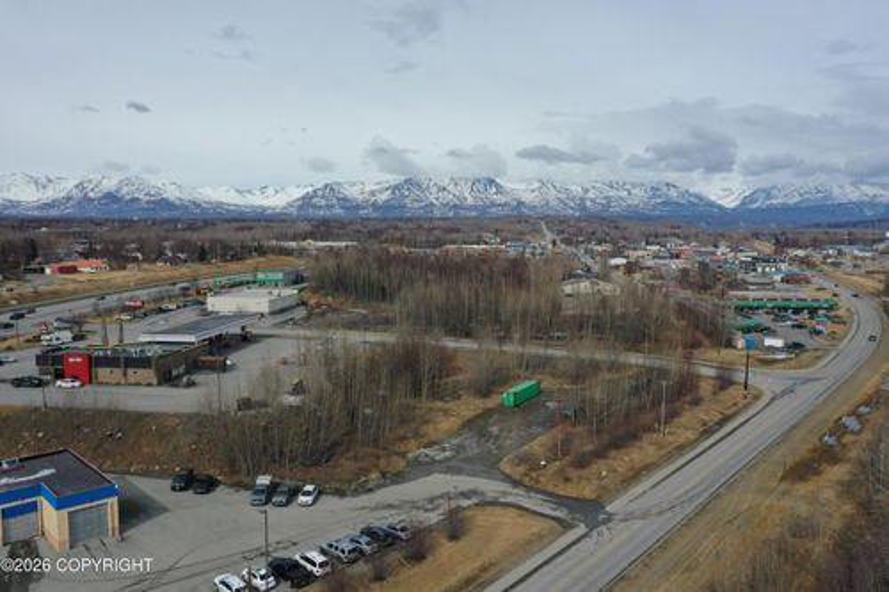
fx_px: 691
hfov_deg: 65.5
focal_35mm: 28
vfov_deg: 46.4
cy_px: 296
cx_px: 444
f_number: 6.3
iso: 100
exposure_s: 1/640
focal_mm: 10.26
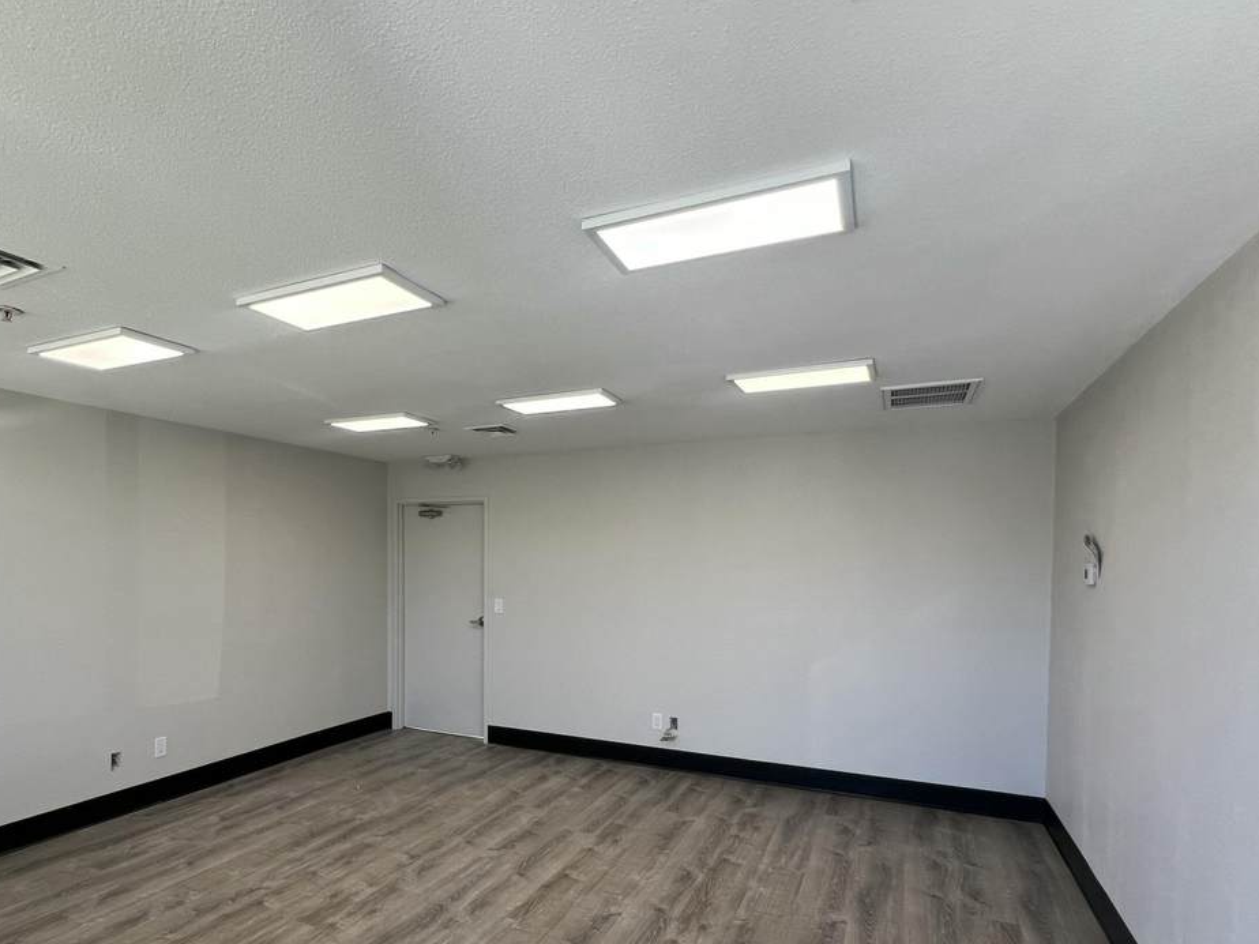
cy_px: 584
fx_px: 655
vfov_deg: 70.5
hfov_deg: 87.3
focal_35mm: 18
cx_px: 549
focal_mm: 1.57
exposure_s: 1/120
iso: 80
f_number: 1.8
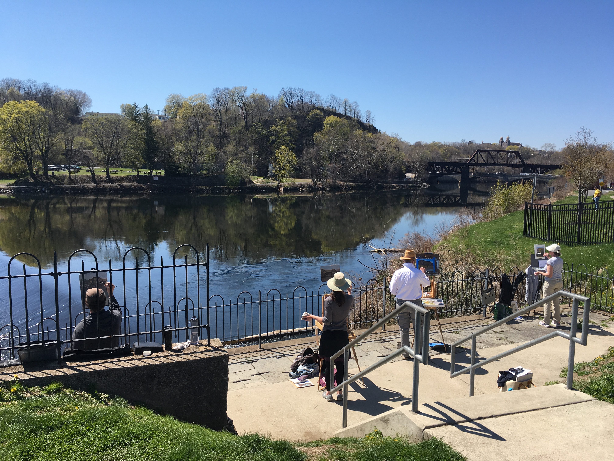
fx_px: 514
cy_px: 230
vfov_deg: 48.2
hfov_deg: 61.7
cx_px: 307
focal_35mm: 29
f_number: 2.2
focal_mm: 4.15
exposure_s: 1/1148
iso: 25
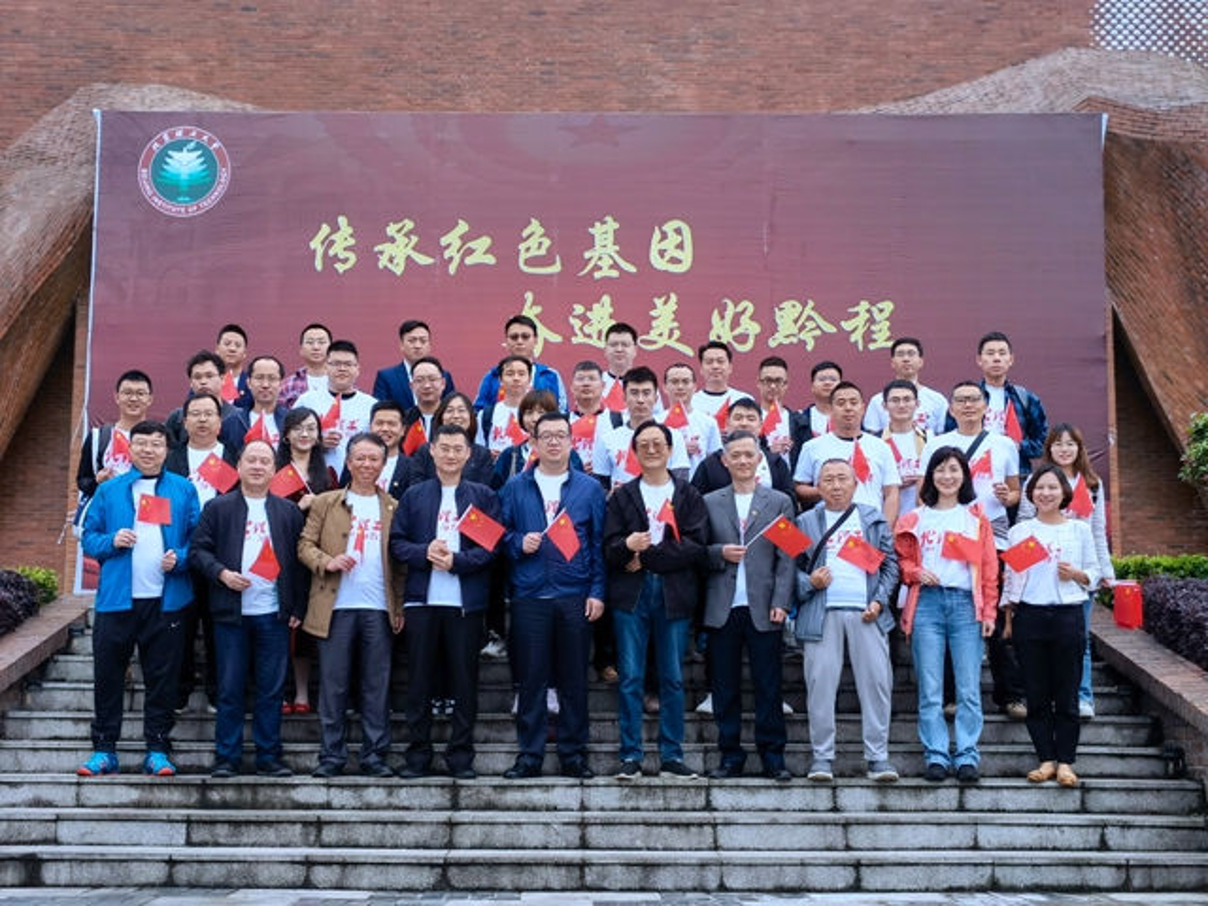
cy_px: 453
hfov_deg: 35.5
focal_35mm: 54
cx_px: 604
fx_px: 1884
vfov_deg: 27.0
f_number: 4
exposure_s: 1/387
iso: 50
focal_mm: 6.67
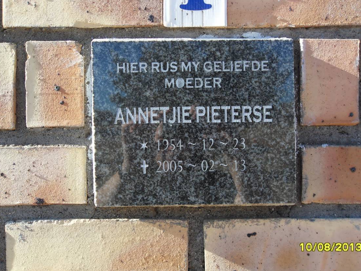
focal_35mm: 38
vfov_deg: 37.7
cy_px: 128
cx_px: 181
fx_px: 396
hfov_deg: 49.0
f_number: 3.5
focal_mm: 6.3
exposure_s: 1/250
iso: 80
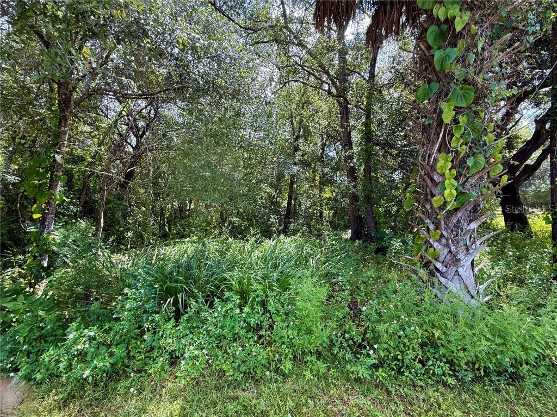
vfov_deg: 85.7
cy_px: 208
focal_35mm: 14
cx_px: 278
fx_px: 225
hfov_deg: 102.1
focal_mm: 2.22
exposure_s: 1/161
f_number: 2.2
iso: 50
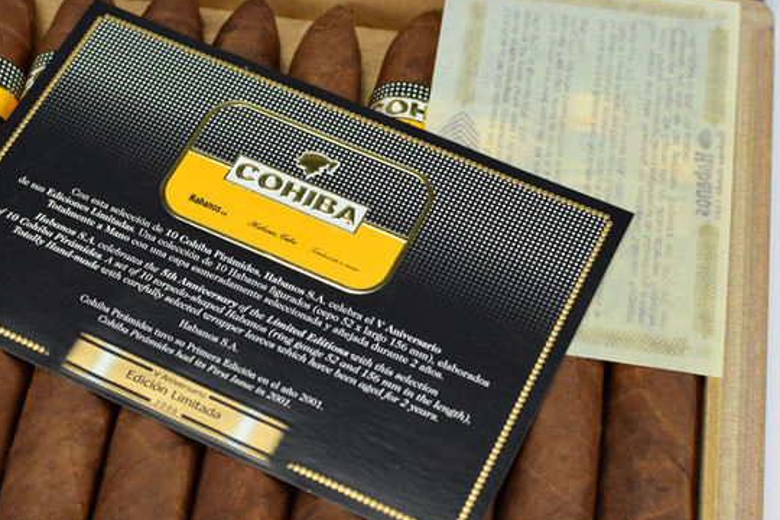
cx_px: 269
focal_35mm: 78
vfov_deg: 17.6
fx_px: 1684
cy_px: 254
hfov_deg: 26.0
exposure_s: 1/125
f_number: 5
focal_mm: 35
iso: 400
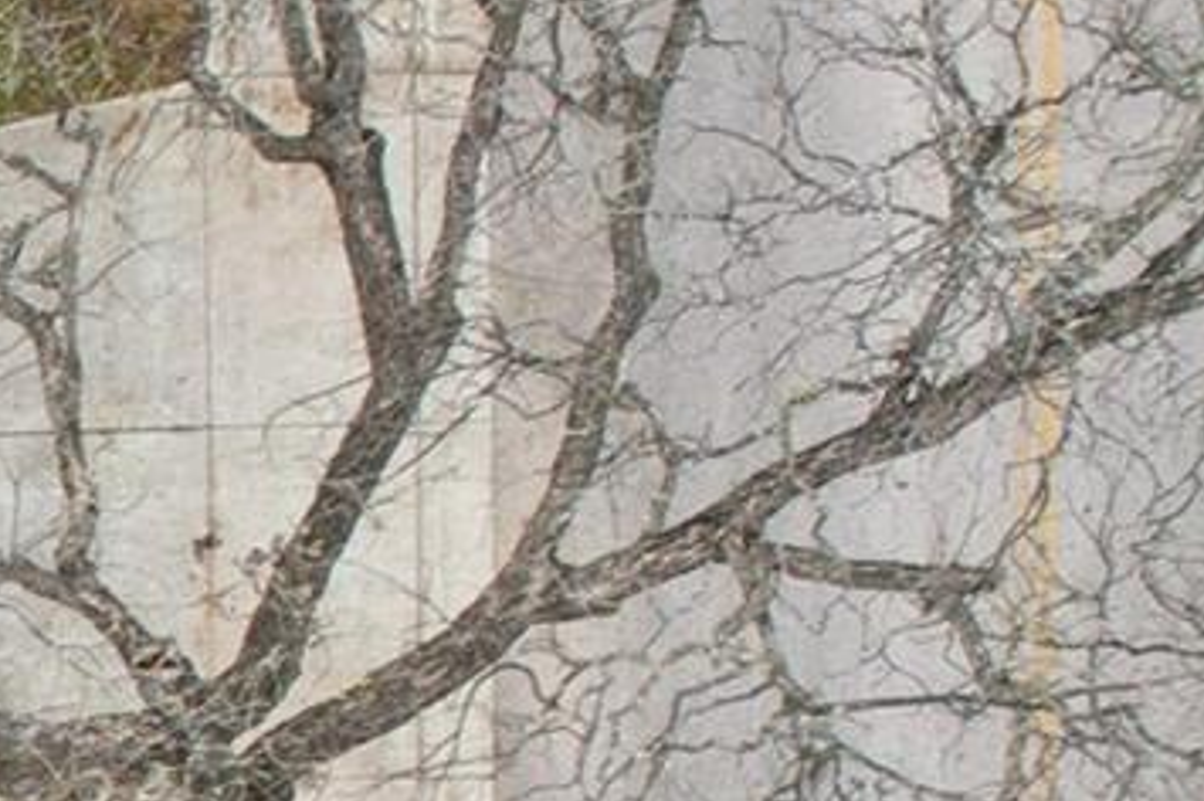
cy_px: 1363
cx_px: -2184
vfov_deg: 10.3
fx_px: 4243
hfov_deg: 11.4
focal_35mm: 127
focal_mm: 8.4
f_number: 2.8
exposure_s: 1/730
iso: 100
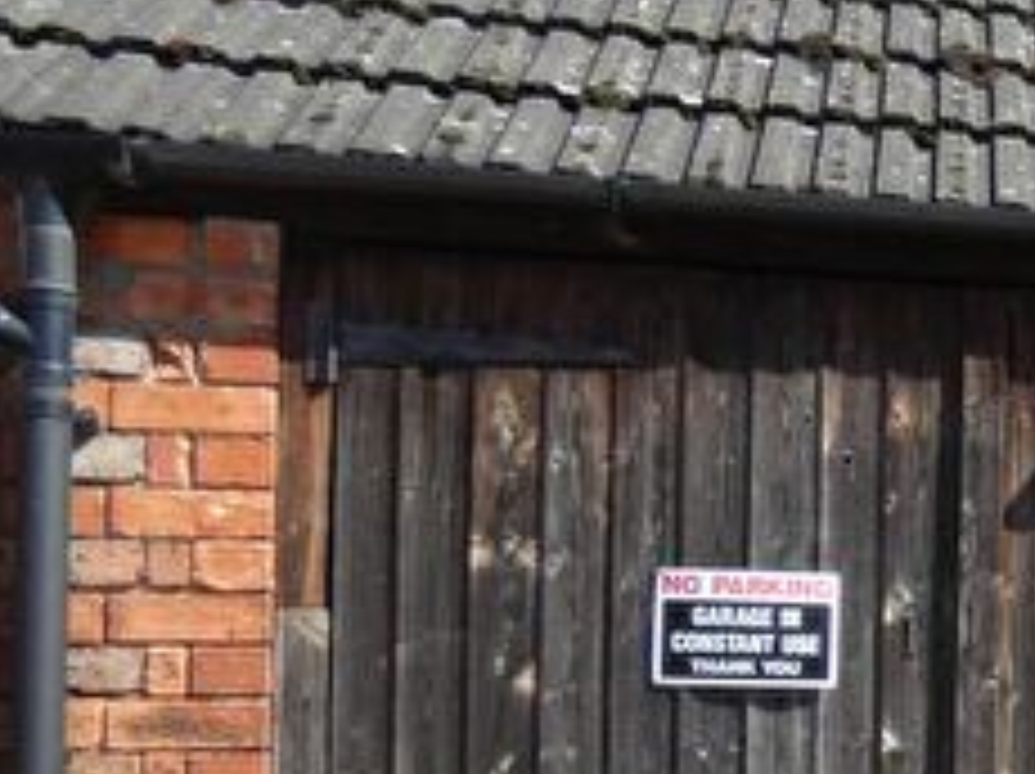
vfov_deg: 23.6
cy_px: 637
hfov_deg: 25.2
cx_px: 1494
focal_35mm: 61
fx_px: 1822
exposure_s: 1/800
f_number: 2.8
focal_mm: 3.6
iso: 80
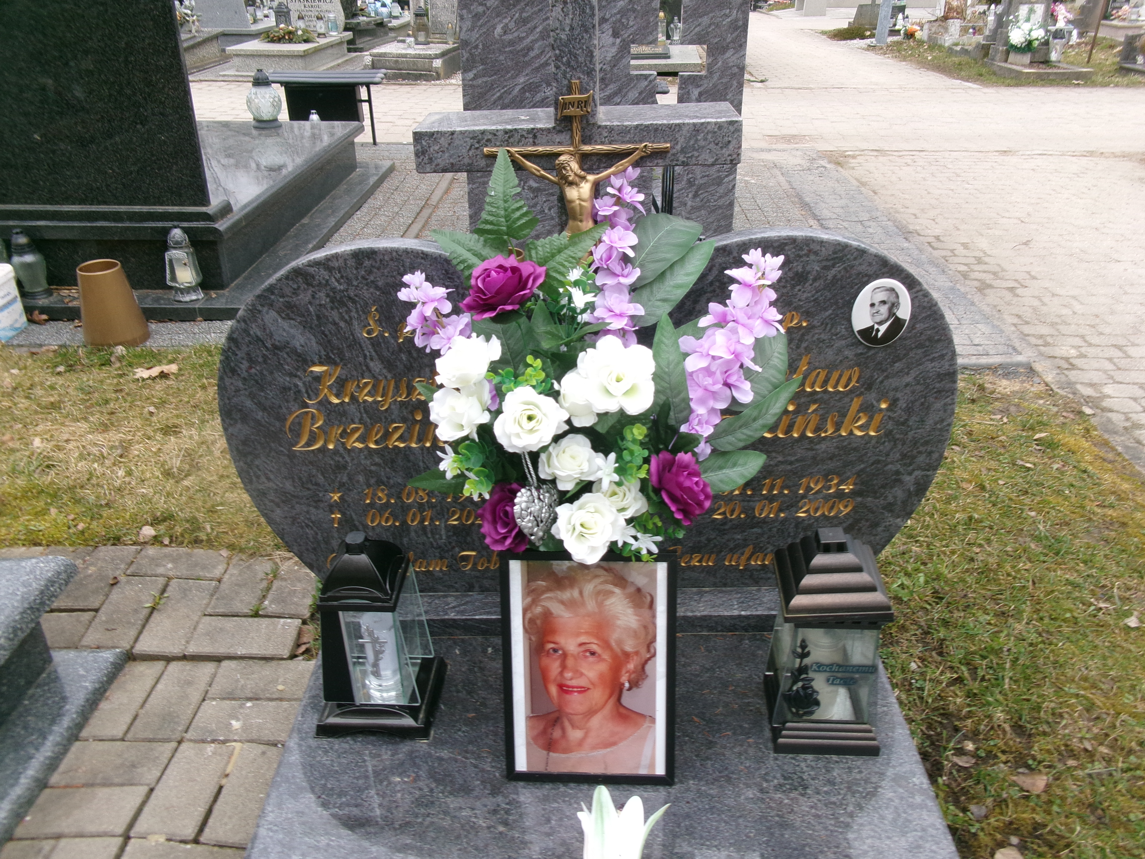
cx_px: 572
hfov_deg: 63.4
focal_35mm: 28
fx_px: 926
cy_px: 430
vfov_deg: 49.7
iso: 100
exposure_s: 1/140
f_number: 3.9
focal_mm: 5.1
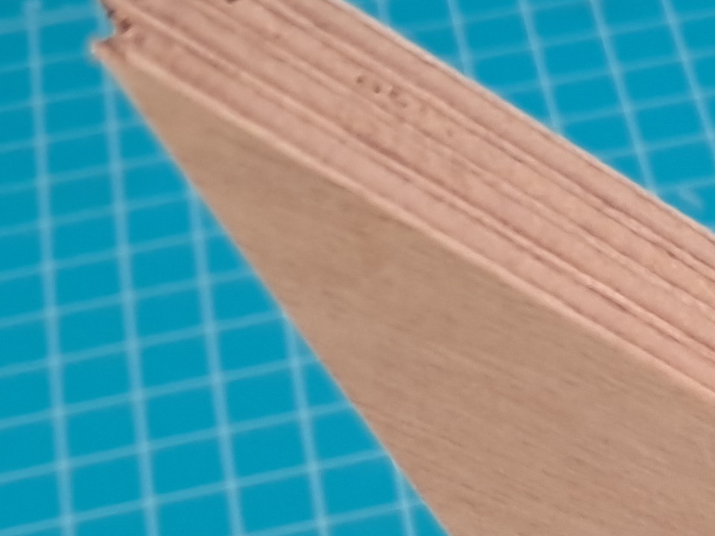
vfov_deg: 10.8
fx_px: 2726
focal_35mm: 132
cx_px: 1175
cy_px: 812
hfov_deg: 13.7
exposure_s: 1/50
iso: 250
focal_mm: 4
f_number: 1.8
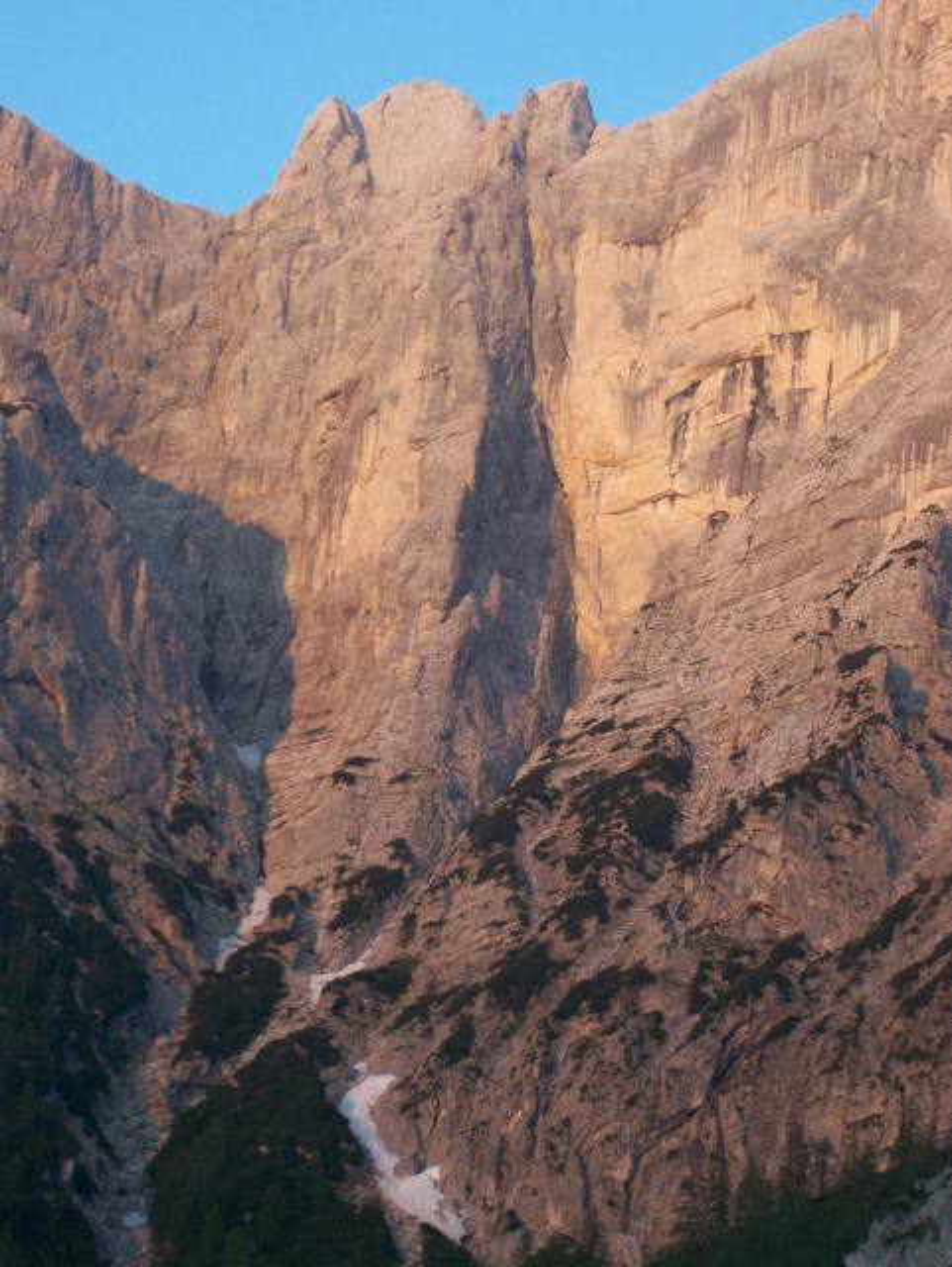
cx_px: 476
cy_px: 634
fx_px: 3955
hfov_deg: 13.7
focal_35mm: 108
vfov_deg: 18.2
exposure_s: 1/125
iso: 200
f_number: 4.8
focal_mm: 18.1
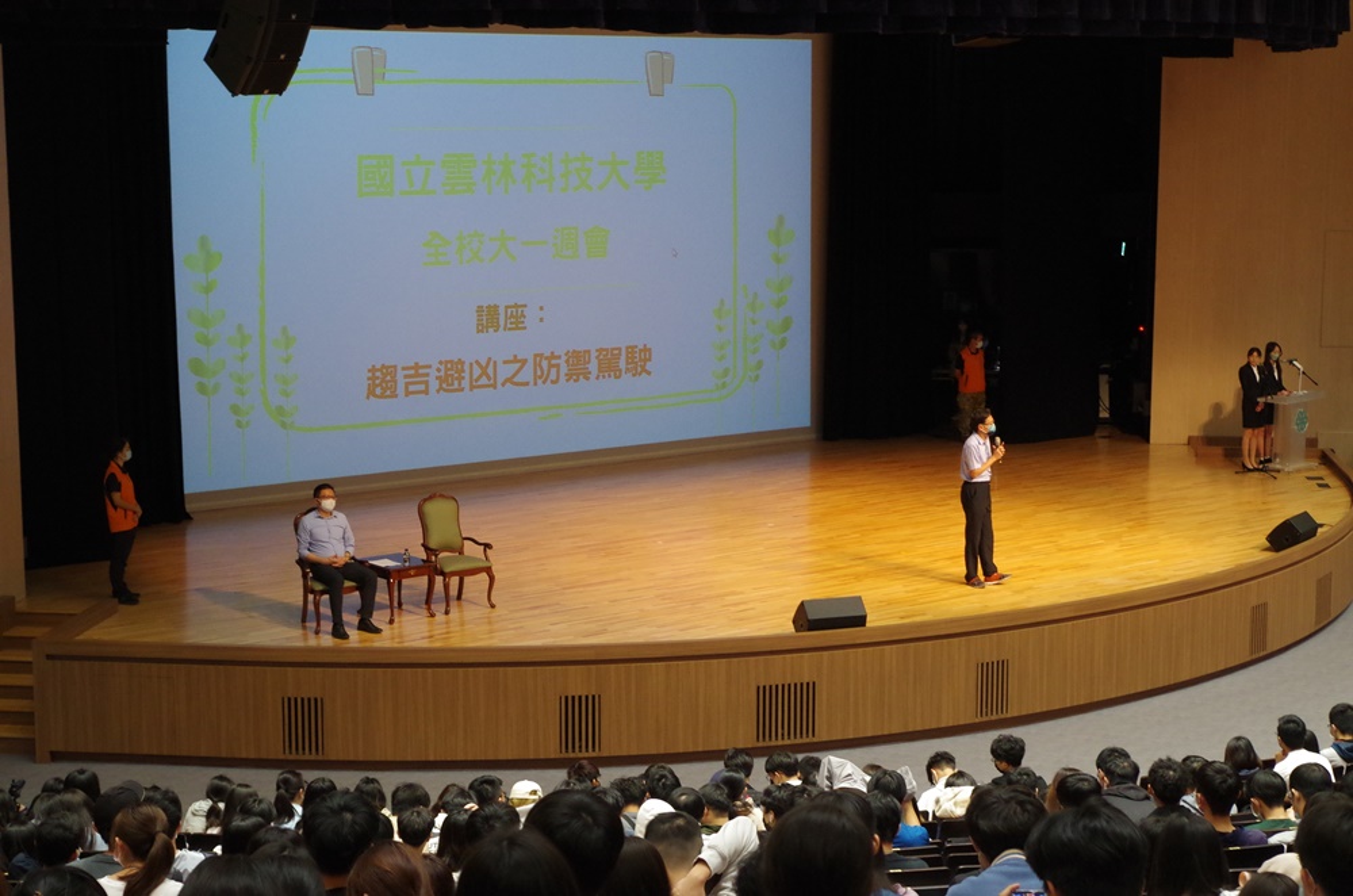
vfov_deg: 22.5
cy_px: 448
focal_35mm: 60
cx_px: 676
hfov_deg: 33.5
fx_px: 2250
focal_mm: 40
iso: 1600
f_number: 7.1
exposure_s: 1/50
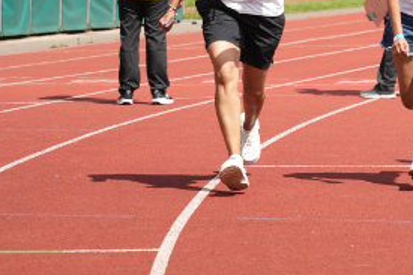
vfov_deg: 6.4
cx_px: 404
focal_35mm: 212
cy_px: 11
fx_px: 2435
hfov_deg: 9.6
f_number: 2.8
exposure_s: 1/4000
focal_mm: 57.1
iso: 250
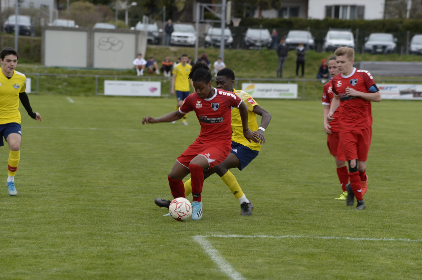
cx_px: 211
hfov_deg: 10.3
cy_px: 140
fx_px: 2342
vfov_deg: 6.9
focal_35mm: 200
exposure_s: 1/200
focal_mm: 200
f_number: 6.3
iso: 200
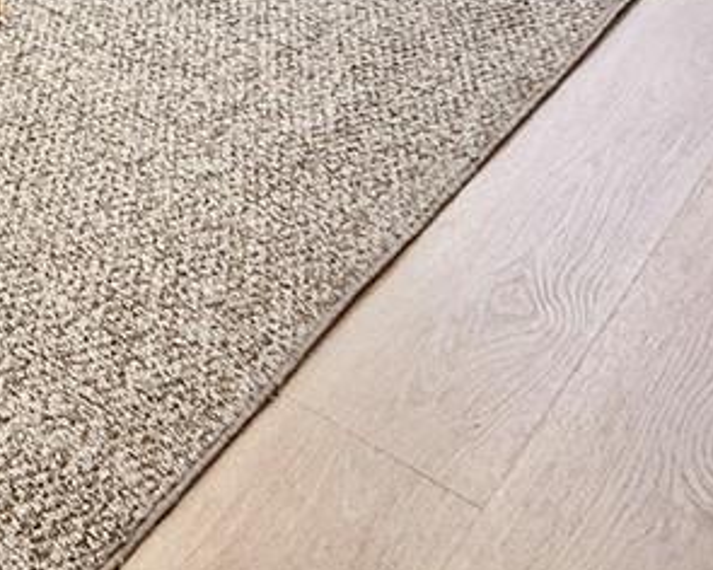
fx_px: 1562
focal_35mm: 74
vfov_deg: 14.6
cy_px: -749
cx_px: -51
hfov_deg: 24.2
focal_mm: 2.22
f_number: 2.2
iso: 50
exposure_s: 1/142
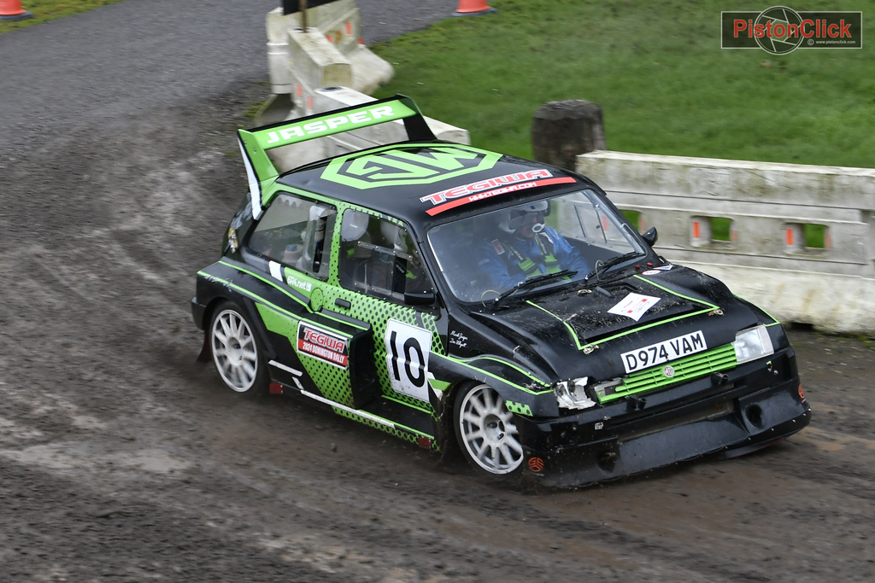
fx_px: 2552
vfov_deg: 13.0
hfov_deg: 19.5
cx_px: 438
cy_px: 292
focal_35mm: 105
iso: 800
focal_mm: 70
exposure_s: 1/200
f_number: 4
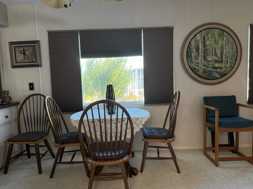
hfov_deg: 71.6
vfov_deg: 56.8
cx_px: 126
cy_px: 94
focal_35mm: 24
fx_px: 175
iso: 250
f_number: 1.78
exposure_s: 1/120
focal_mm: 6.76
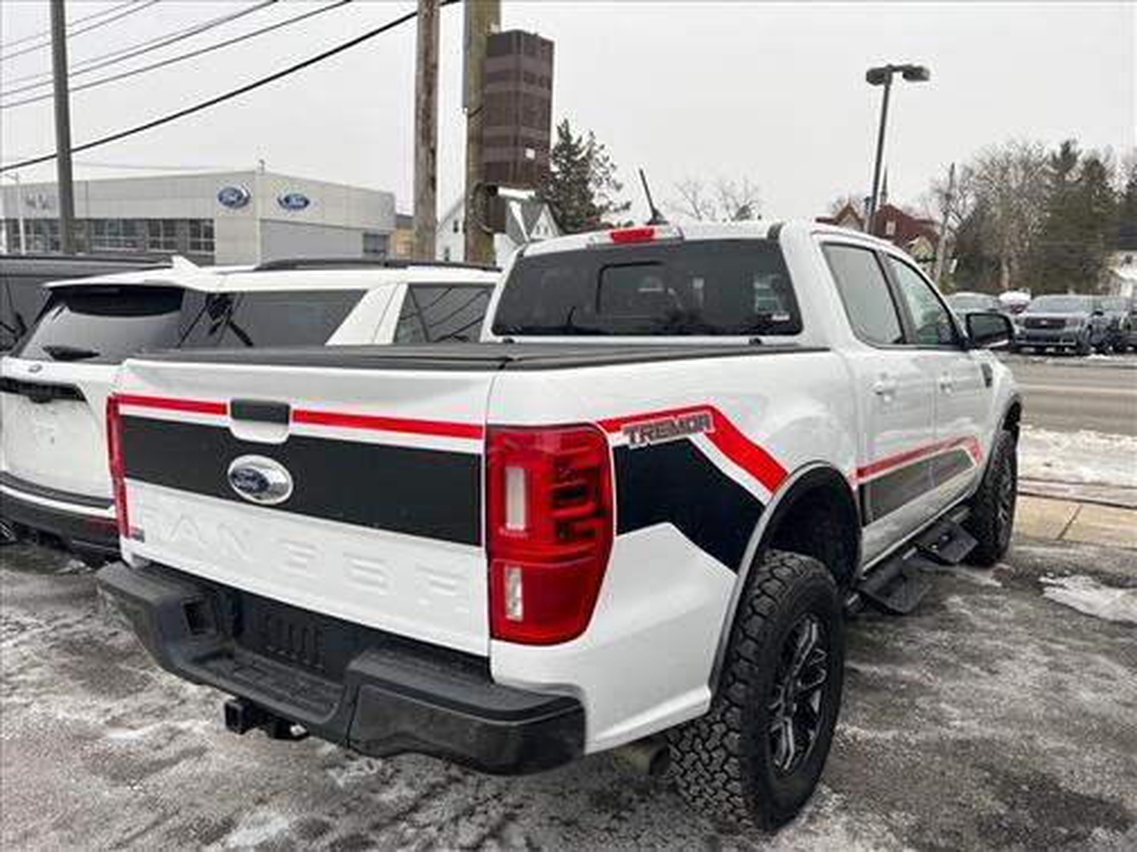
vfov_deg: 53.1
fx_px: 854
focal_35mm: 26
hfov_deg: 67.3
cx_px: 568
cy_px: 426
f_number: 1.5
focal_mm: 5.7
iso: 50
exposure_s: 1/388
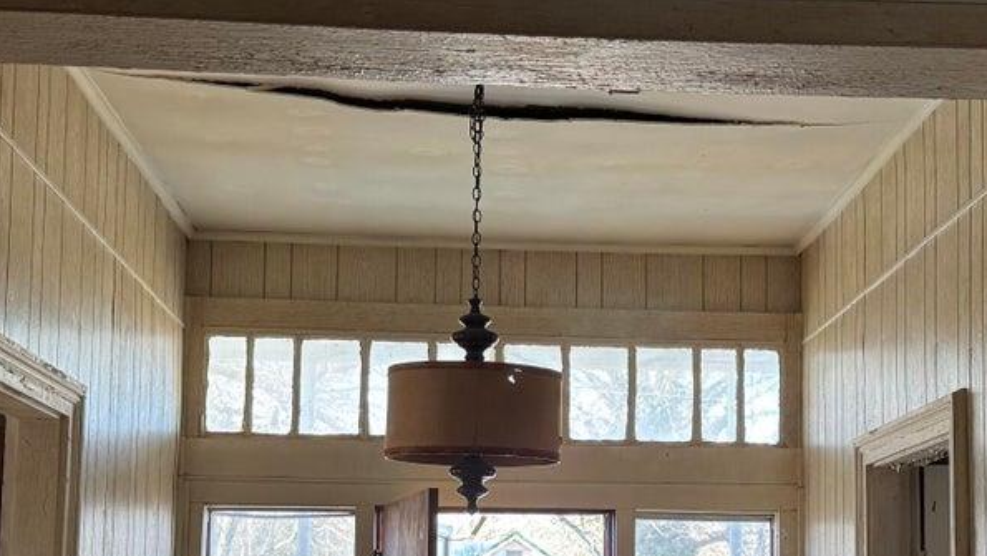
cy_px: 448
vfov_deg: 19.8
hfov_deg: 34.8
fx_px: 1571
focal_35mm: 60
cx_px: 568
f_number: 1.78
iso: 200
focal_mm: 6.76
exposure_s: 1/116
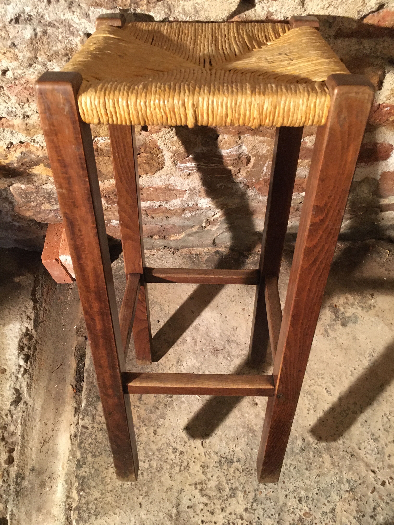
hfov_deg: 48.2
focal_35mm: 29
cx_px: 197
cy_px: 262
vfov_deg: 61.7
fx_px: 440
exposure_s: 1/17
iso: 250
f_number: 2.2
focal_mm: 4.15
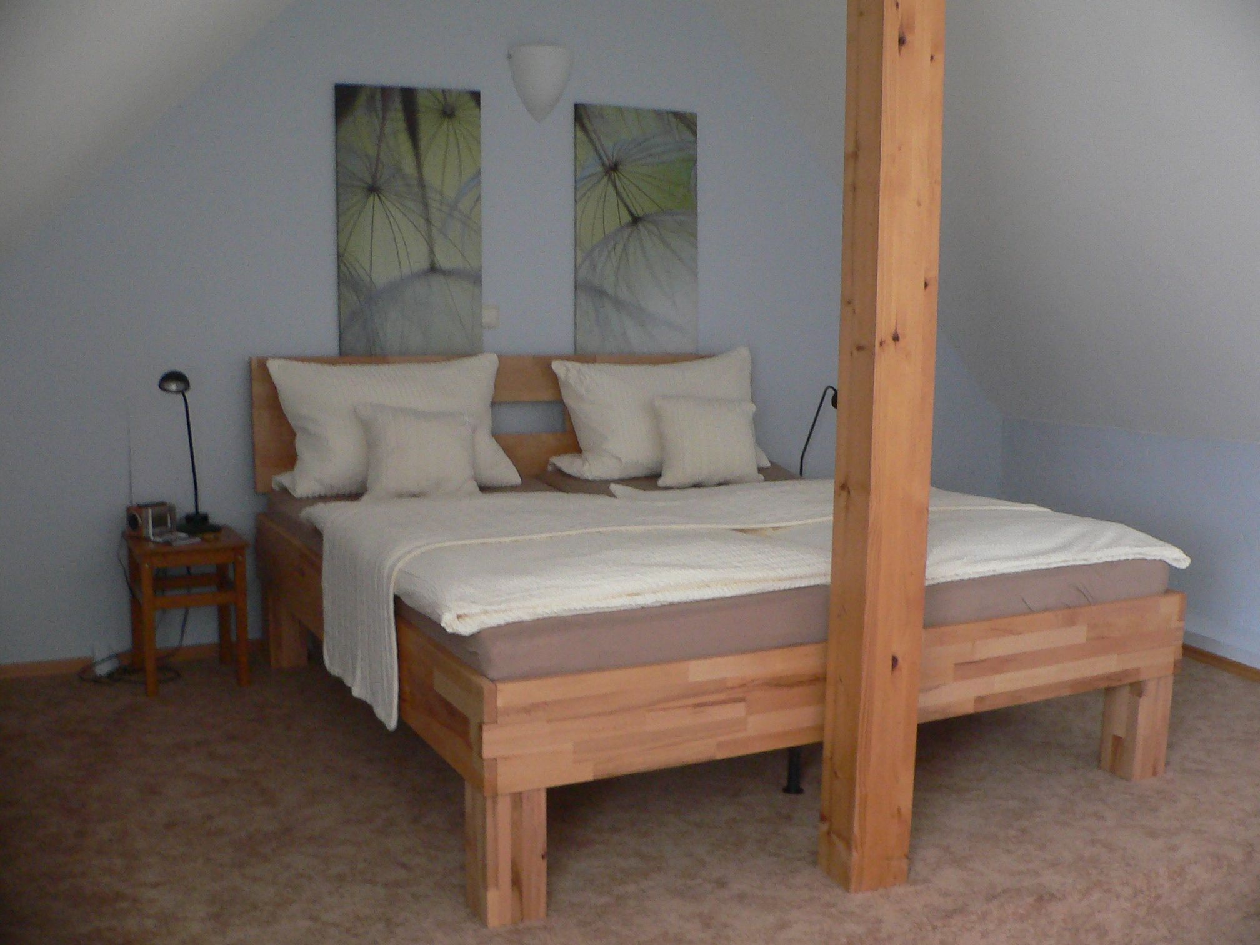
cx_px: 630
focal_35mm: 35
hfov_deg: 52.6
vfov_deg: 40.7
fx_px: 1274
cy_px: 472
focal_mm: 4.6
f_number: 2.8
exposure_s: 1/4
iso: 200
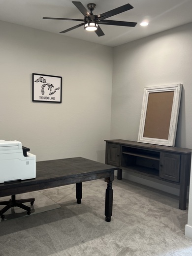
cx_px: 79
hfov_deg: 44.0
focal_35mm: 32
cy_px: 138
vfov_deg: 56.8
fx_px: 237
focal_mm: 5.7
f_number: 1.5
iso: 80
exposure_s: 1/60
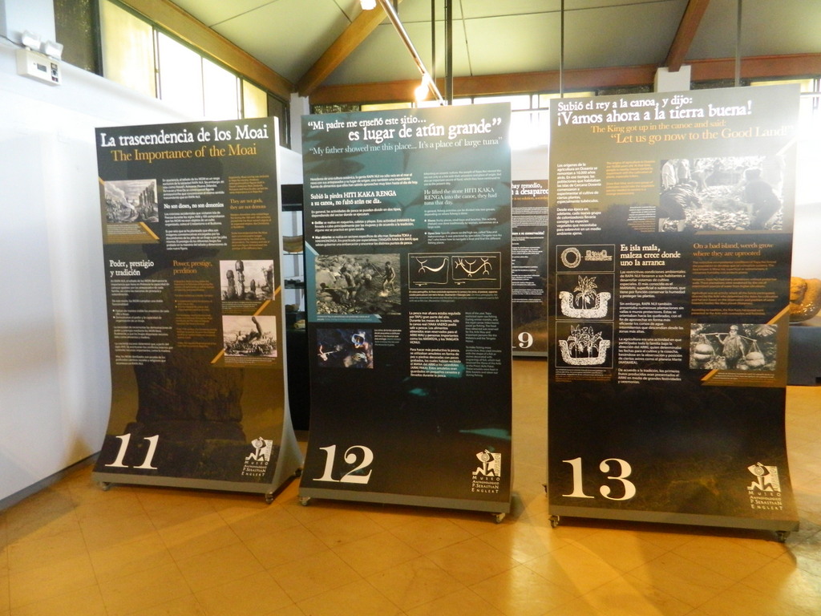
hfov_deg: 69.4
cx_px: 410
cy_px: 308
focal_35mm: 25
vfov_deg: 54.9
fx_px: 593
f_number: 3.1
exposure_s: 1/5
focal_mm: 4.5
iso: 400
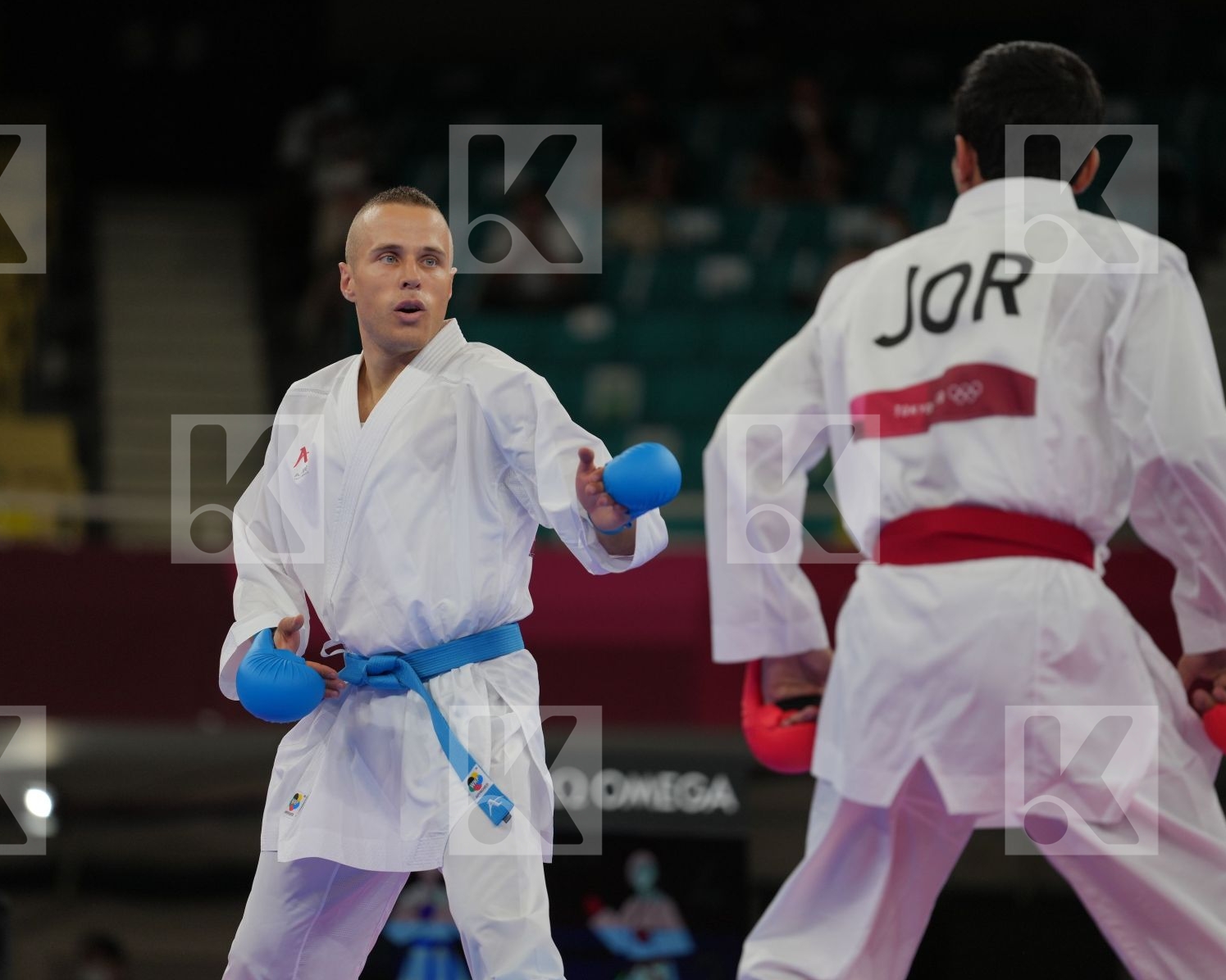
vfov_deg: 6.8
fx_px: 8200
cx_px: 526
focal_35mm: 226
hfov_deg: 8.5
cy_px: 489
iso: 400
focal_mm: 200
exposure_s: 1/1000
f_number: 2.8
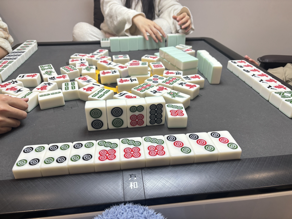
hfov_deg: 67.3
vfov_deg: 53.1
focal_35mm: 26
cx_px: 146
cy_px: 110
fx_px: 219
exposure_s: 1/100
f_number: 1.6
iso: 125
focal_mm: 5.96
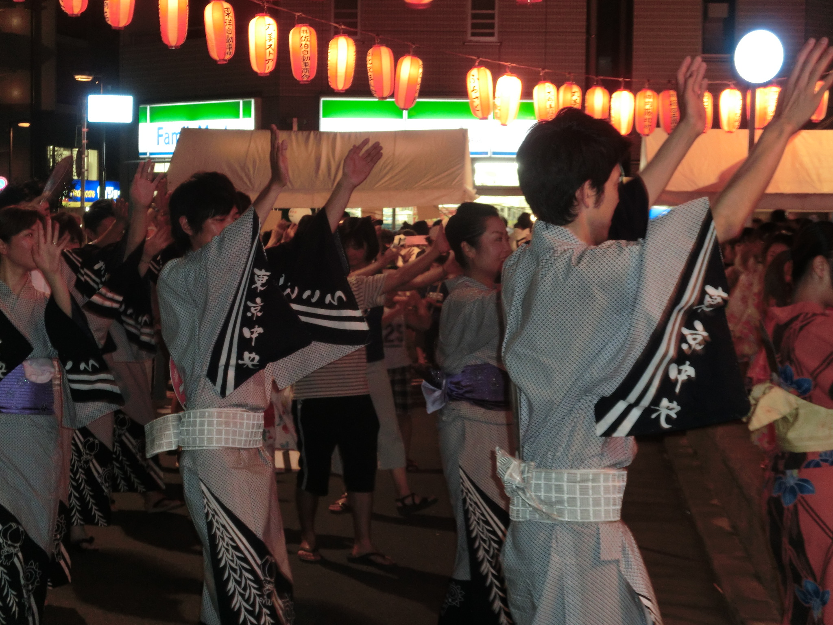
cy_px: 312
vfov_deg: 20.2
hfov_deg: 26.7
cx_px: 416
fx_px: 1757
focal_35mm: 73
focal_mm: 12.9
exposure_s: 1/25
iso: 400
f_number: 4
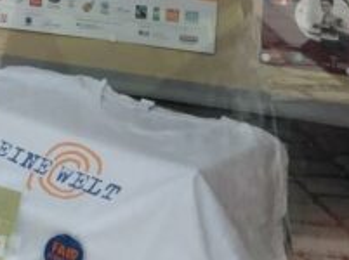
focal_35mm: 134
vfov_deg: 10.6
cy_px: -140
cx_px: -382
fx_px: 1349
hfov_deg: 12.6
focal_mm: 4
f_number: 1.8
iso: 20
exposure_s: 1/1091
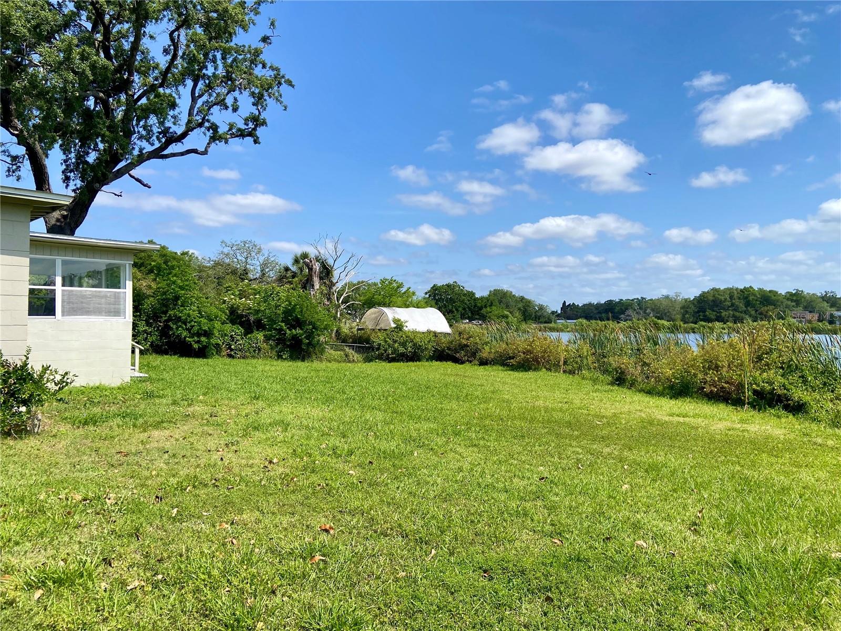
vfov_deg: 53.1
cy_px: 316
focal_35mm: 26
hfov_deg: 67.3
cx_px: 420
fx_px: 632
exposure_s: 1/3497
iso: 32
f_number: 1.8
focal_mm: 4.25
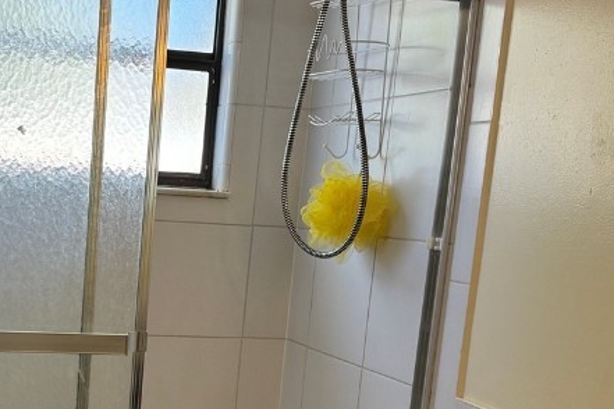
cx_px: 106
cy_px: 369
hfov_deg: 33.3
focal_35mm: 58
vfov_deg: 22.8
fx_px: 989
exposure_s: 1/120
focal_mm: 6.86
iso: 125
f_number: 1.78
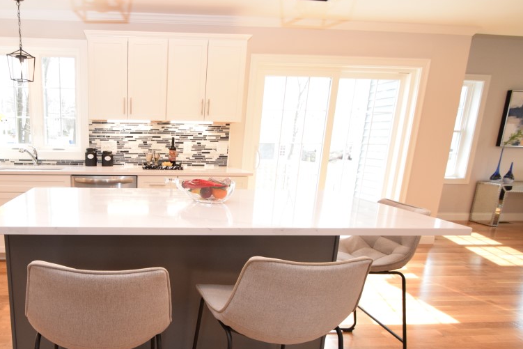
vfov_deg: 54.6
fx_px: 334
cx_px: 141
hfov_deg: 71.7
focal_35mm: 23
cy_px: 213
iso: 720
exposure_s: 1/125
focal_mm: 10
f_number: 5.6
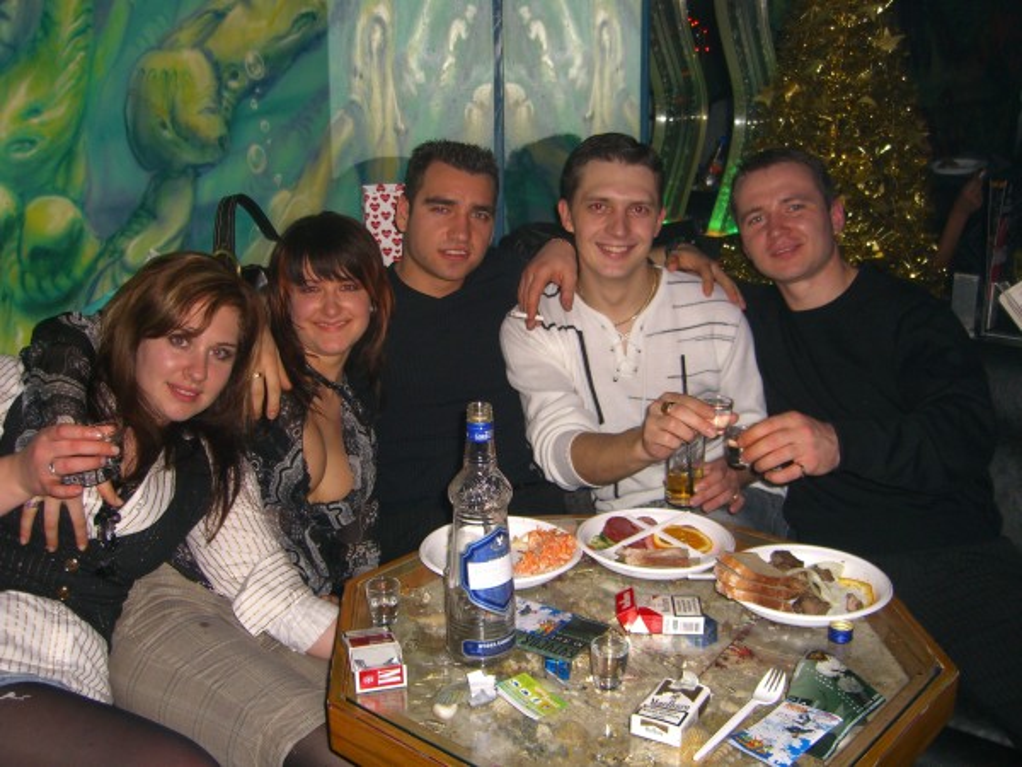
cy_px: 384
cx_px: 511
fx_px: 1122
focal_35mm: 38
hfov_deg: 49.0
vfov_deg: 37.7
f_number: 2.8
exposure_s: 1/60
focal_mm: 7.9
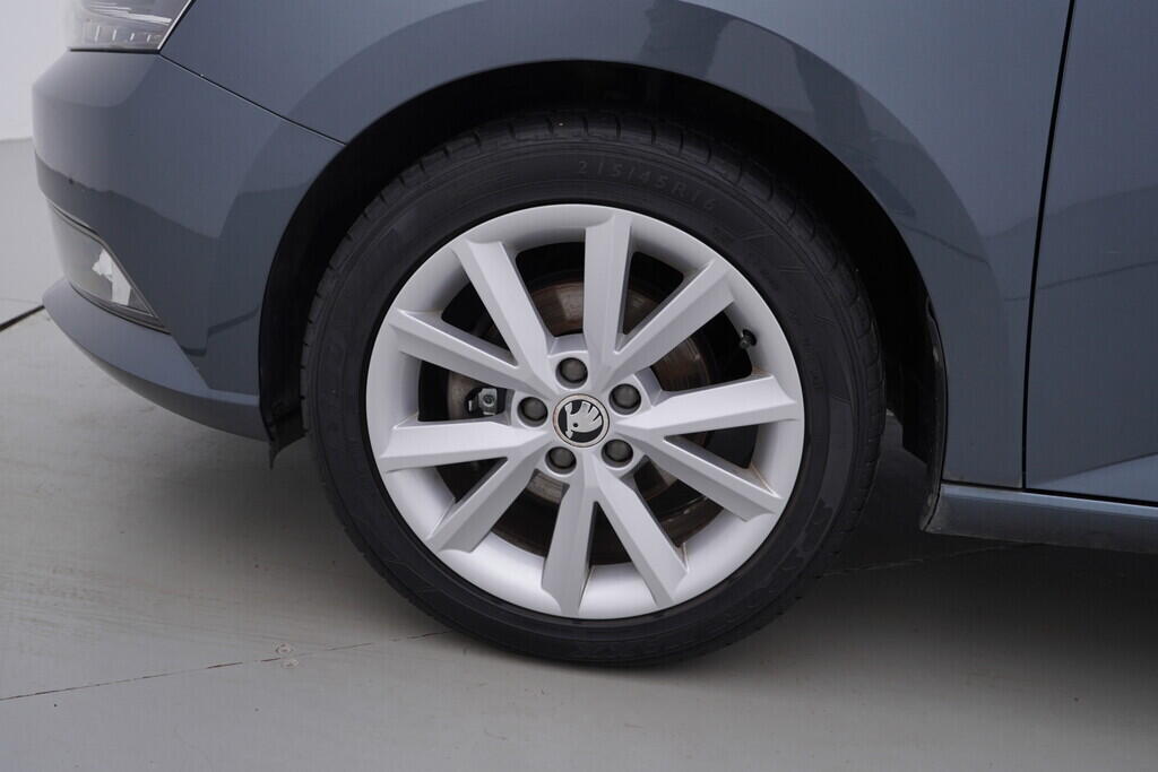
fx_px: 1158
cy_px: 386
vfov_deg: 36.9
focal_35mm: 36
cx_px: 579
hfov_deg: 53.1
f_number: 4
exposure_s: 1/80
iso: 125
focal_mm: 24
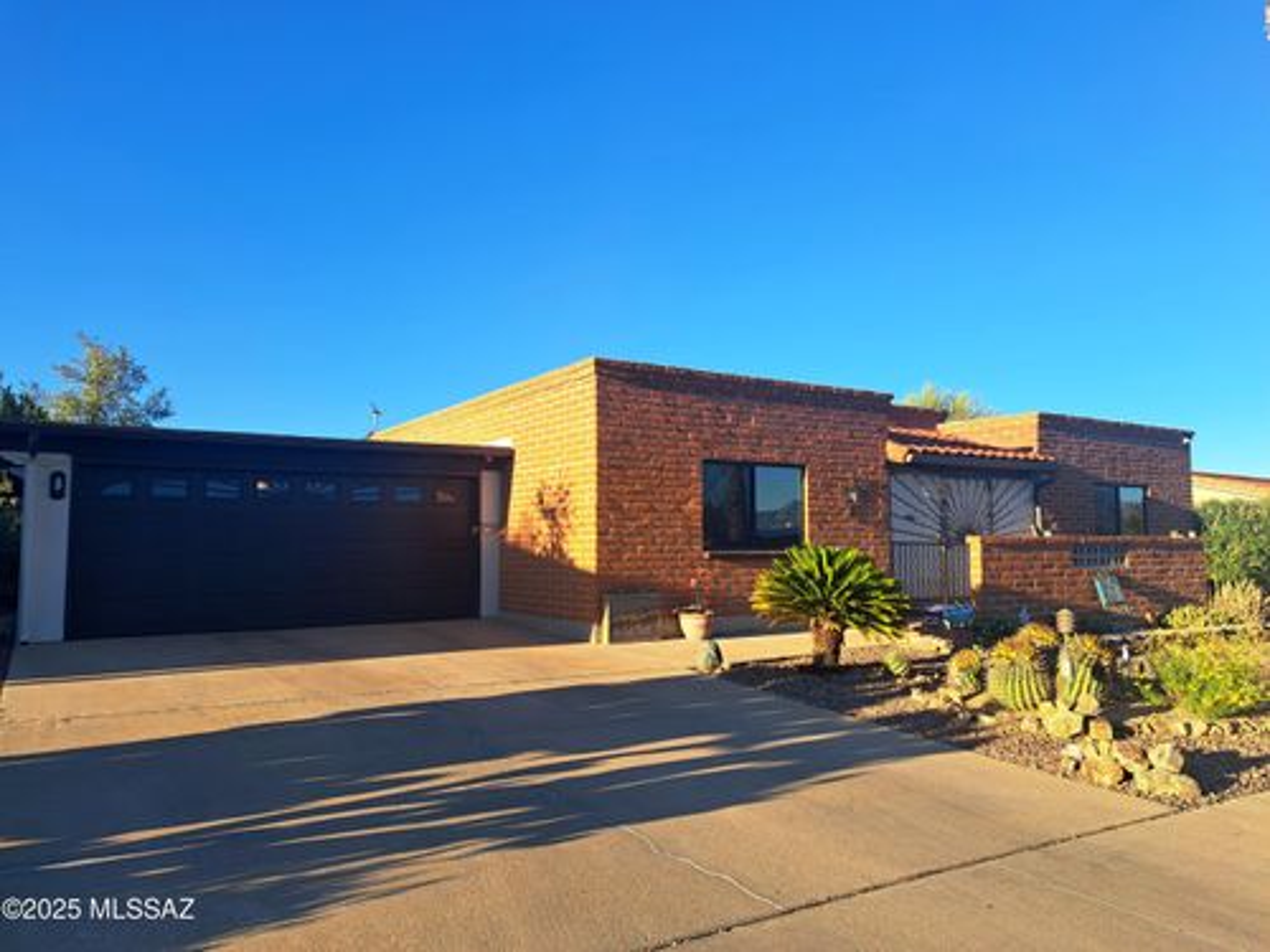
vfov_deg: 56.8
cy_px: 476
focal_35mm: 24
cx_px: 635
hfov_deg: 71.6
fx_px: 881
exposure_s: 1/500
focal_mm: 5.23
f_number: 1.8
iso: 50
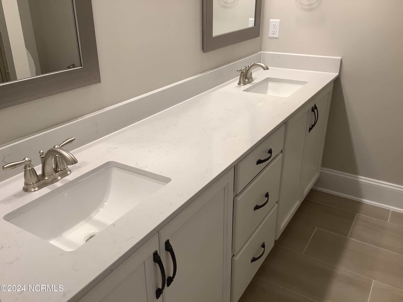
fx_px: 361
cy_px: 151
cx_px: 202
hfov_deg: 58.4
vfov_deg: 45.4
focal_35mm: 31
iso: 80
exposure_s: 1/60
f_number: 2.4
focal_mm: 3.3
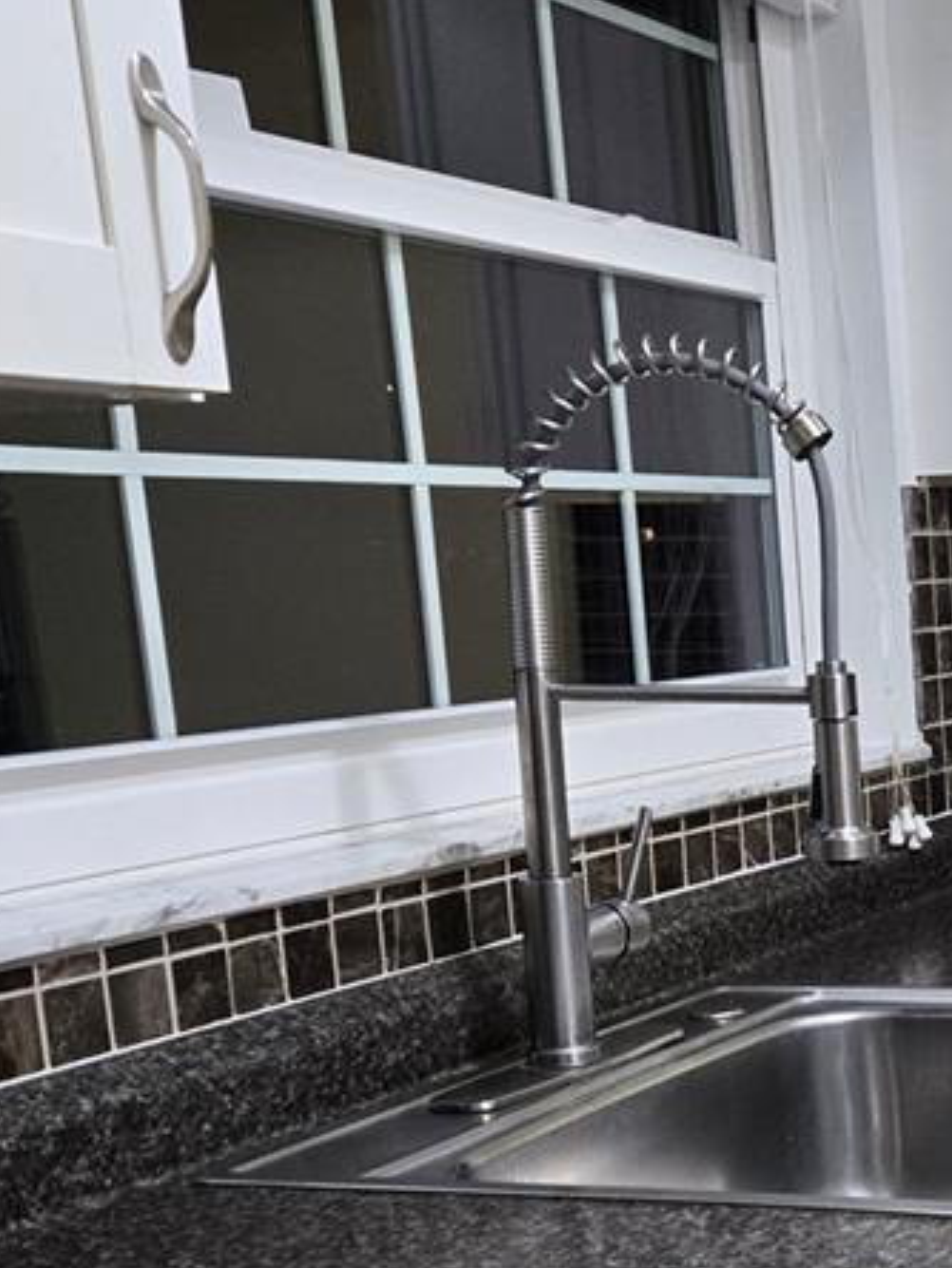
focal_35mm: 62
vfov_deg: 30.6
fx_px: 2272
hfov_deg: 21.3
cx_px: 1260
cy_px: 955
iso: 320
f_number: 1.8
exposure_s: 1/120
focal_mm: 5.4
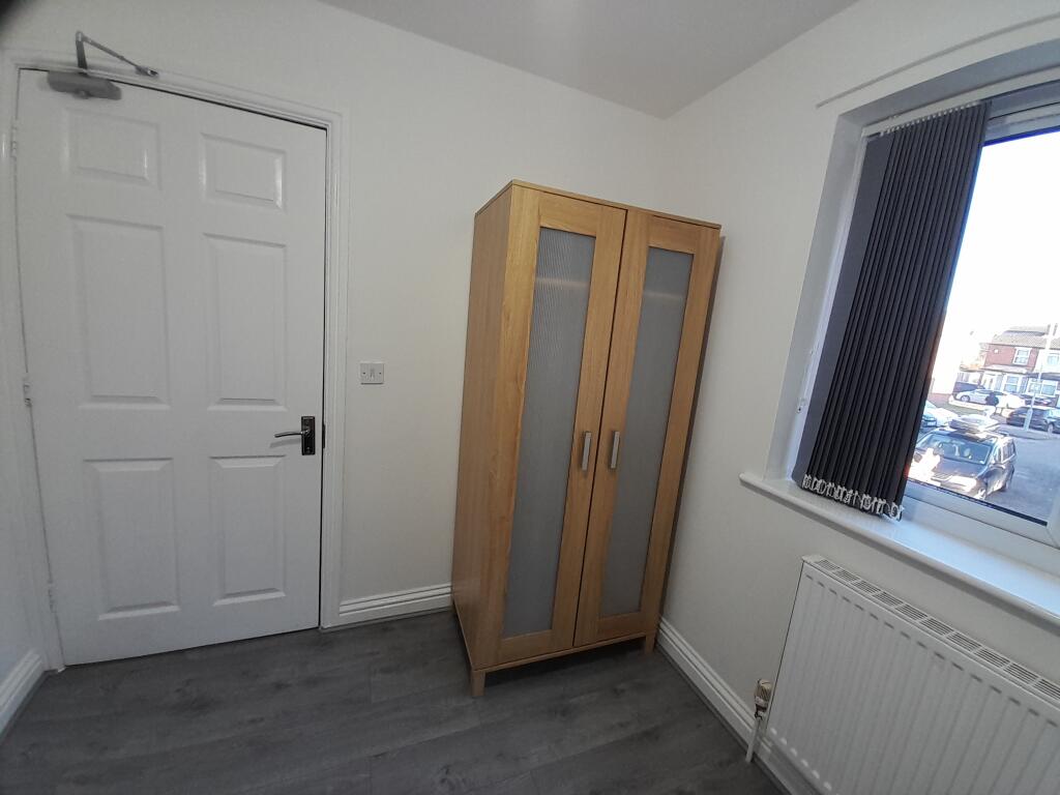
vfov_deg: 89.9
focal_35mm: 13
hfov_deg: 106.2
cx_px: 530
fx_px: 398
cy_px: 398
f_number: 2.2
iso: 50
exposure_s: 1/40
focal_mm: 1.13
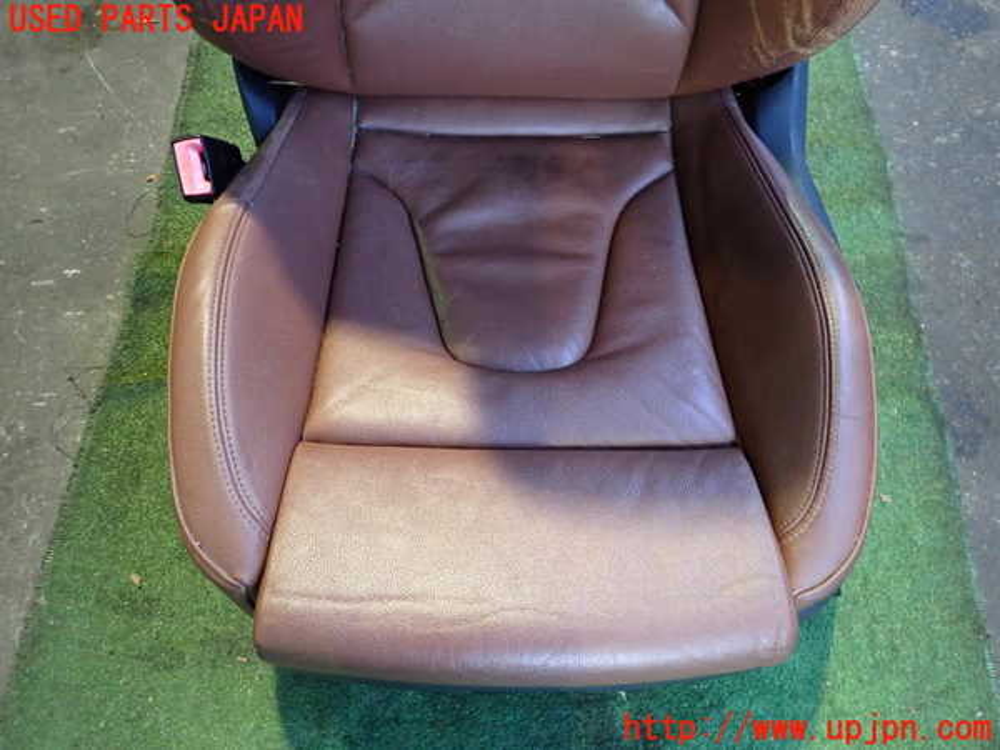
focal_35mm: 25
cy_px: 375
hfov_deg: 69.4
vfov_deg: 54.9
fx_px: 722
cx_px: 500
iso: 640
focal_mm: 4.5
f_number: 2
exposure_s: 1/30
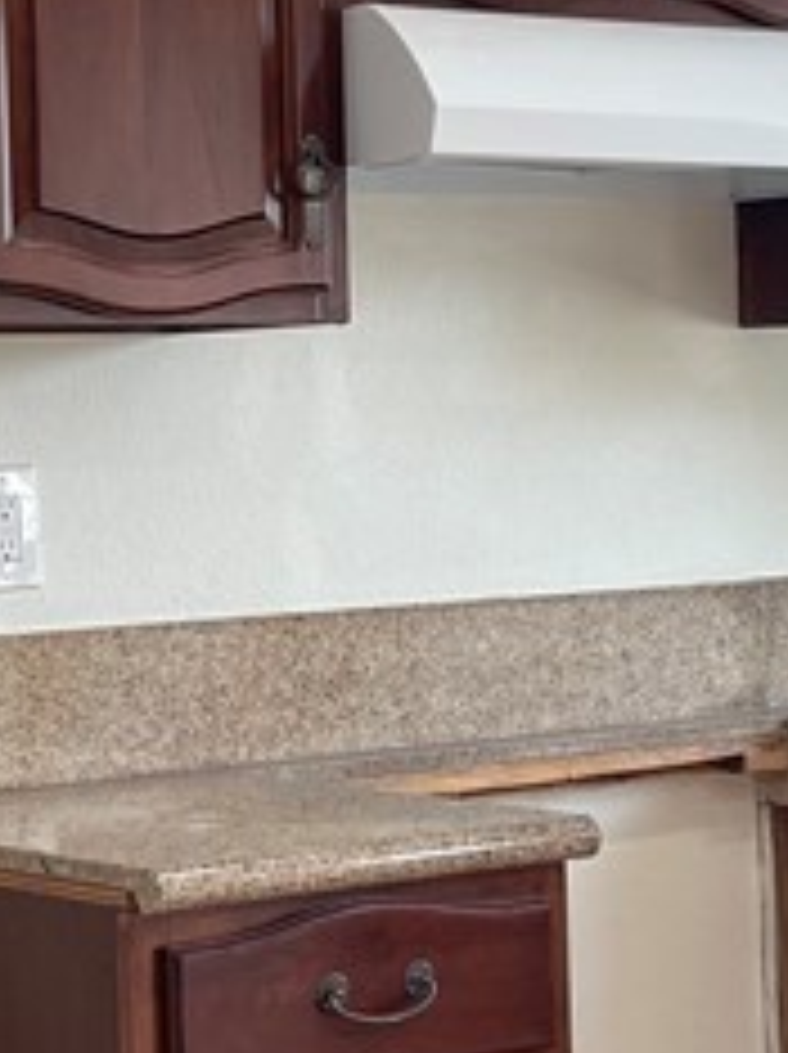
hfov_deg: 12.9
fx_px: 3466
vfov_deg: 17.3
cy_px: 441
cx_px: 549
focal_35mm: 114
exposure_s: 1/120
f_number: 1.6
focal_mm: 5.1
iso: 64
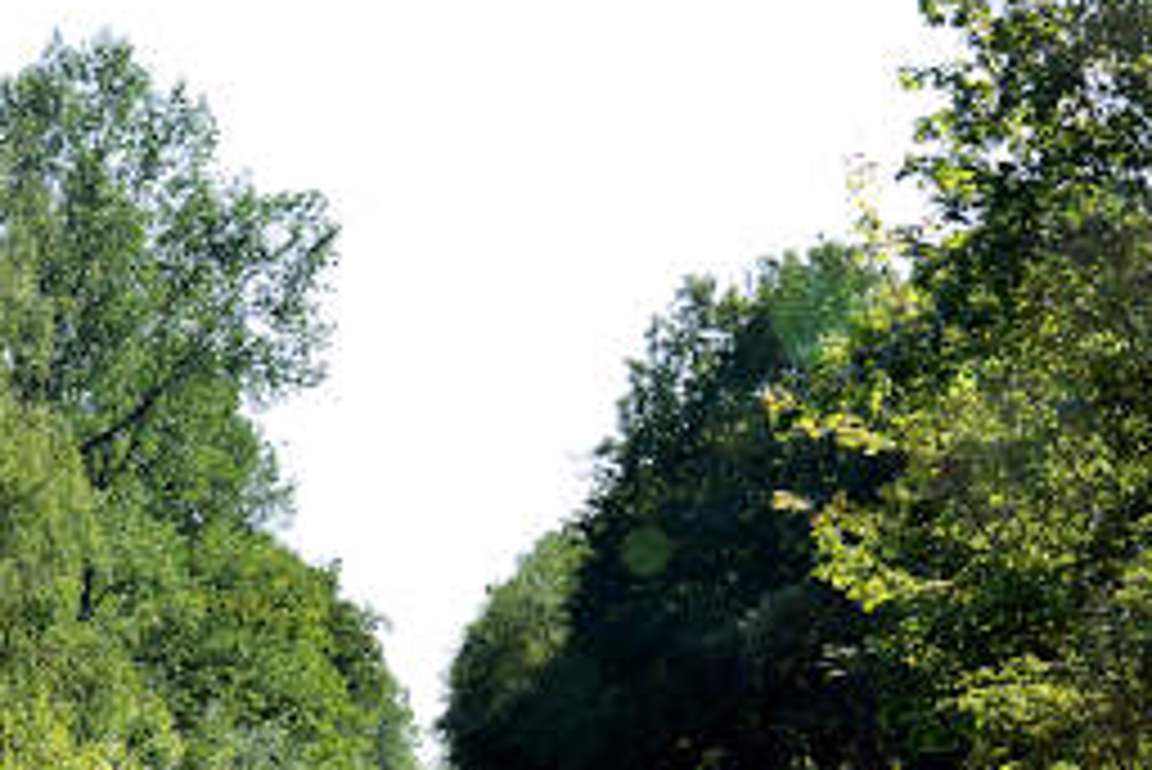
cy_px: 840
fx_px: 2305
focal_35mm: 72
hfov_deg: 28.0
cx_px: 450
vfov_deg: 18.3
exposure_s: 1/500
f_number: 11
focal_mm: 32
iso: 640
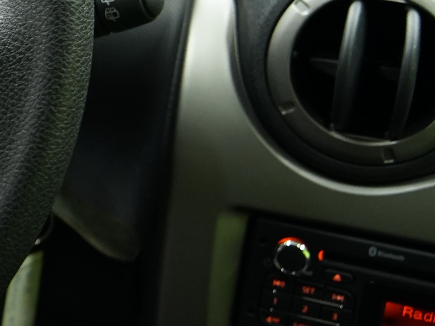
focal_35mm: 126
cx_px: -316
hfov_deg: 14.1
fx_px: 1584
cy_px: -6
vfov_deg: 11.6
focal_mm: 35
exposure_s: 1/30
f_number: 2.8
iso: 1000
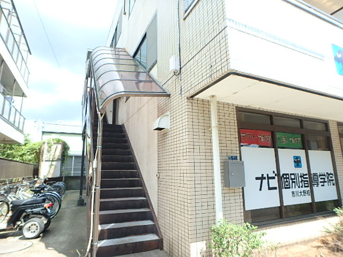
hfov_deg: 79.0
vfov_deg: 63.4
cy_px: 128
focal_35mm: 21
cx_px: 172
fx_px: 208
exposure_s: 1/250
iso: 125
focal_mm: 3.7
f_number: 3.5
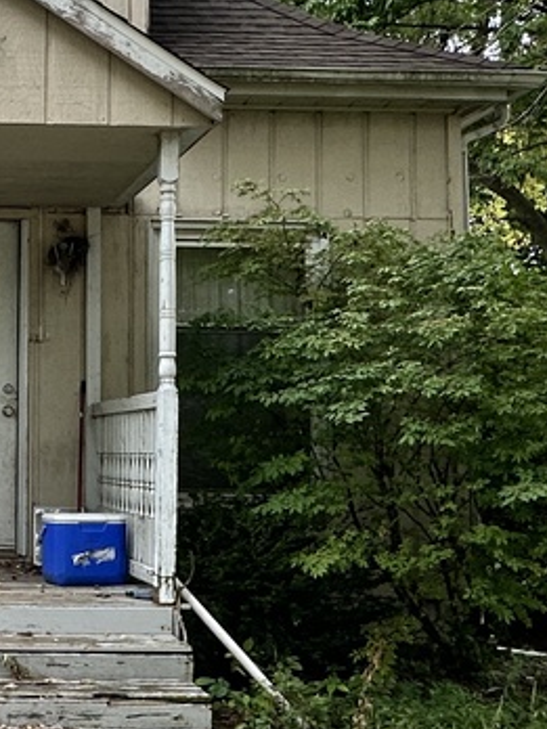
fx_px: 1222
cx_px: -124
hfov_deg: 23.0
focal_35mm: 58
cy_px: 390
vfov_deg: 33.2
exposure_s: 1/99
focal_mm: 2.22
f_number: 2.2
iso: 100
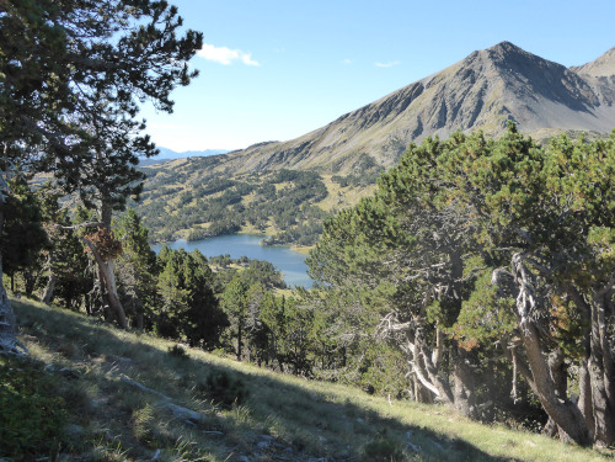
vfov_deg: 40.7
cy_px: 231
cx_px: 308
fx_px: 622
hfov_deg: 52.6
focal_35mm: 35
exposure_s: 1/500
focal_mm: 6.1
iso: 200
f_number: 3.7
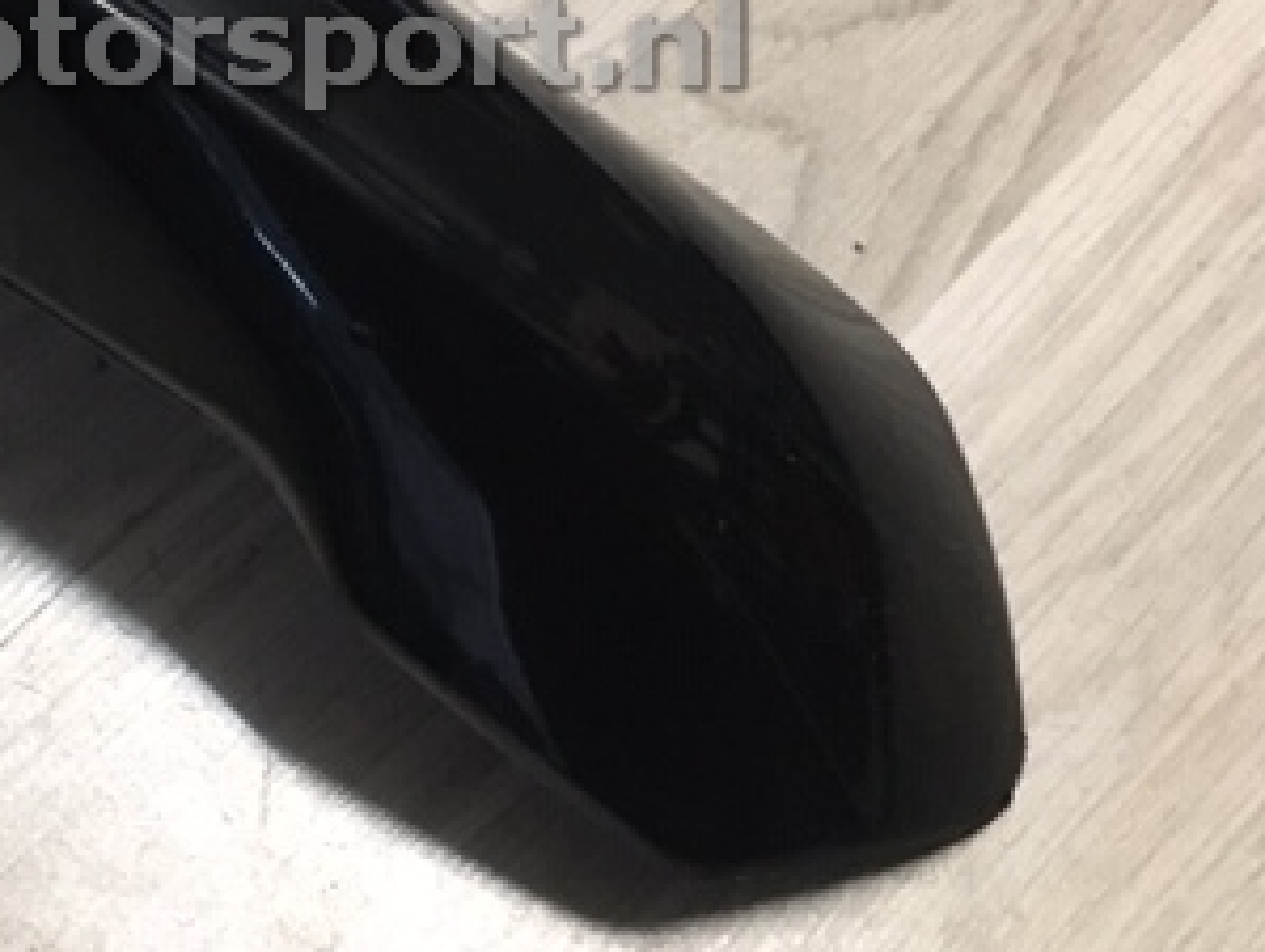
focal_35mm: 62
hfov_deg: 29.3
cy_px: 47
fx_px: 2268
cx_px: 25
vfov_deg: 22.9
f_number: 2.2
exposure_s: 1/25
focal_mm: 4.15
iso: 200
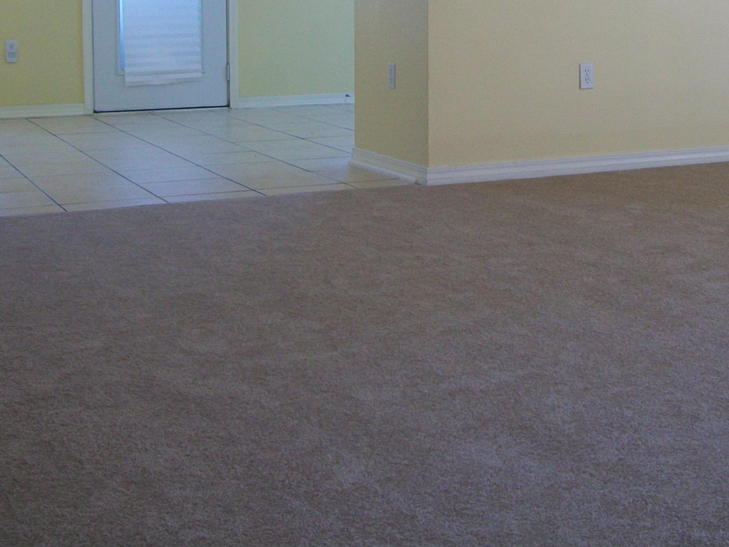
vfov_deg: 23.1
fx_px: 1306
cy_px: 58
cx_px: 437
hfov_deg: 31.1
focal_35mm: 62
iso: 64
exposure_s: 1/60
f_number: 2.7
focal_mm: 6.1
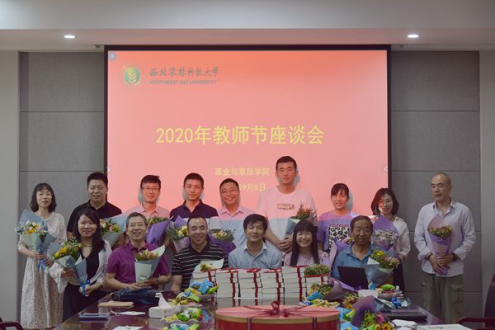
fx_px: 894
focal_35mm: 65
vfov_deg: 20.9
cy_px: 165
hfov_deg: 31.0
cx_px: 248
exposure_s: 1/100
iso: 500
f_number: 5
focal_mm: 65
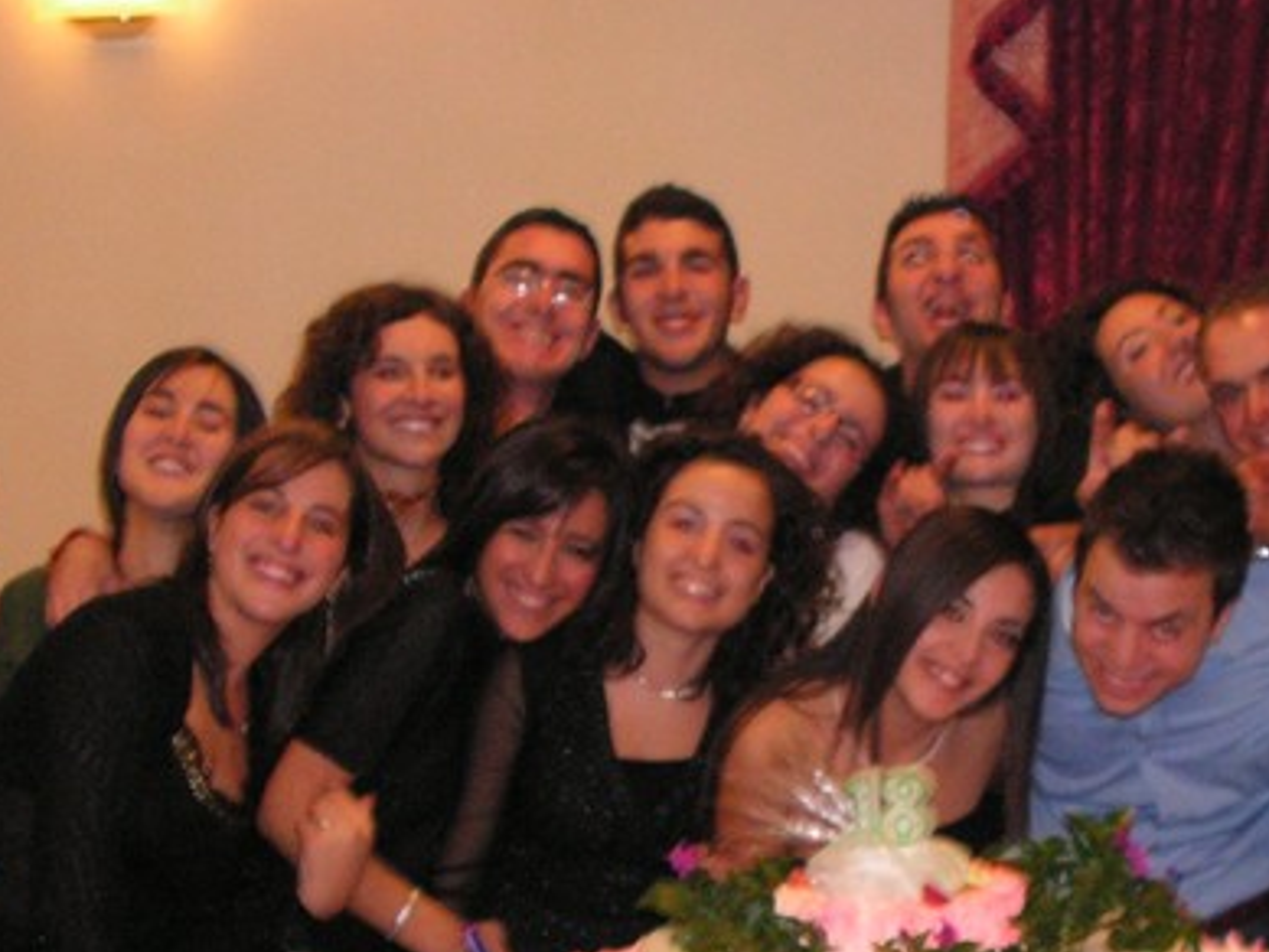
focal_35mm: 74
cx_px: 917
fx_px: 2714
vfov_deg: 19.8
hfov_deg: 26.1
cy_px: 688
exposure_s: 1/40
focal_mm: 6
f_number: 3.2
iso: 200
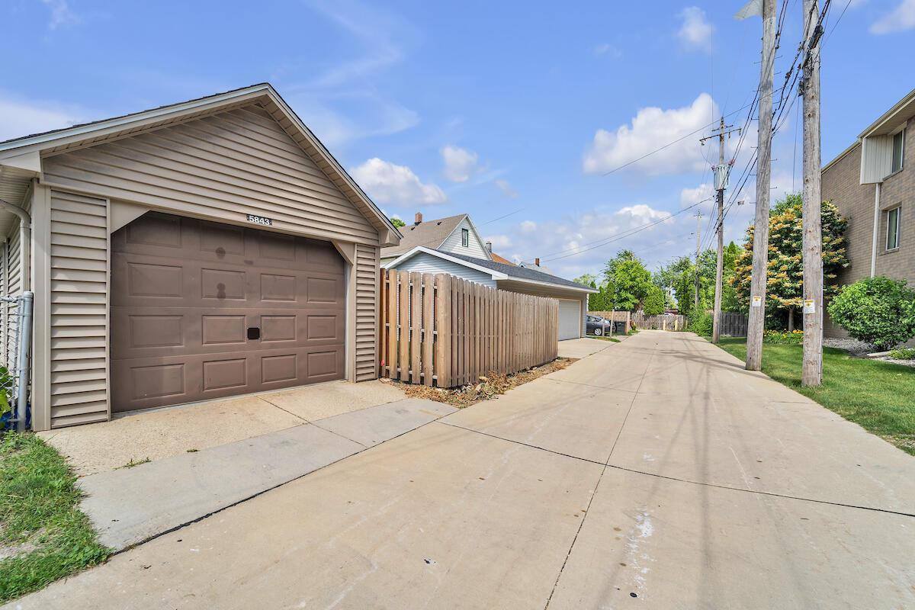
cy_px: 305
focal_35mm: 14
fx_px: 356
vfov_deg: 81.2
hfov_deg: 104.3
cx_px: 458
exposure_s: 1/500
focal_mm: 14
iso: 400
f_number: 9
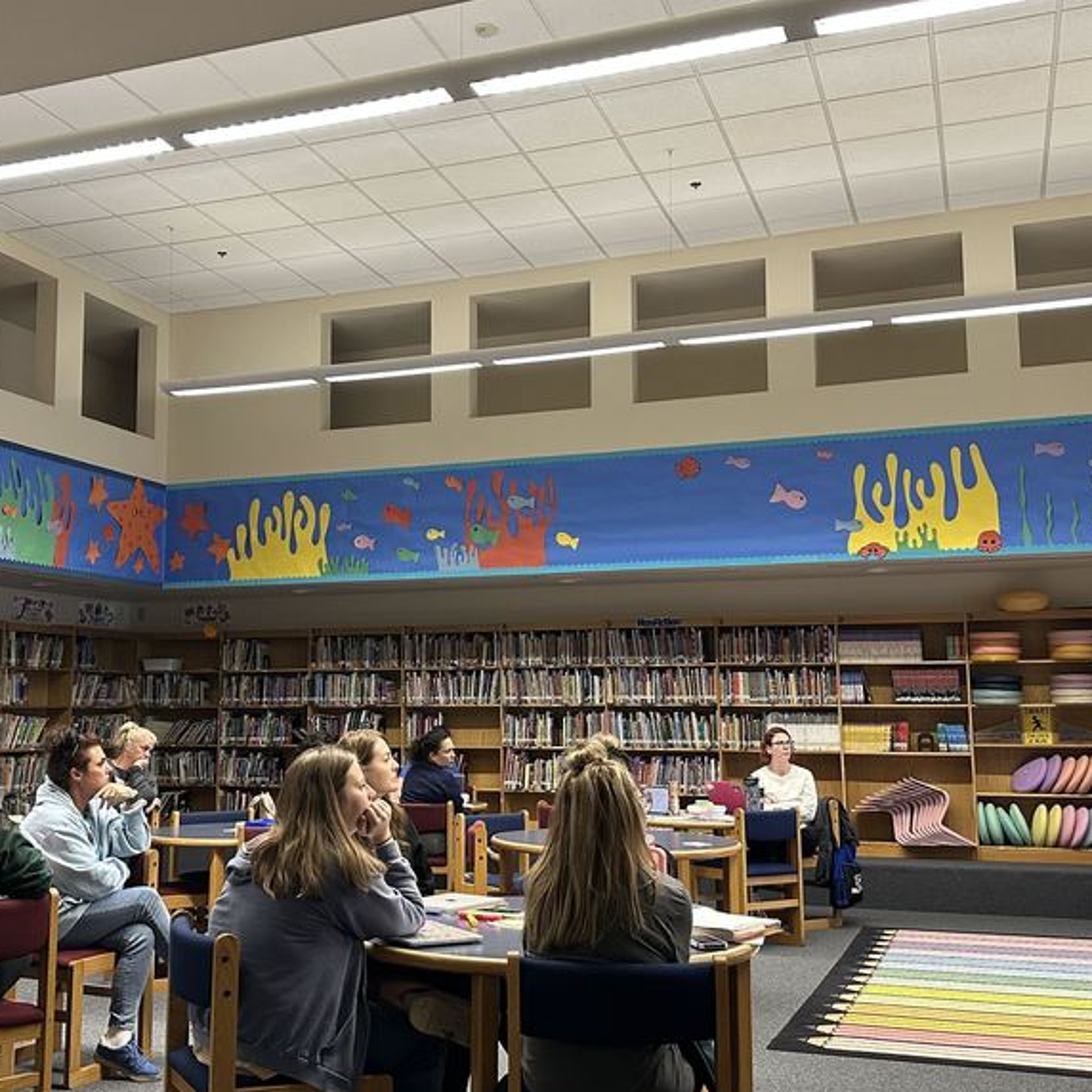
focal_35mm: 38
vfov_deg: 43.9
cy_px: 533
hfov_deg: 43.7
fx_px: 1356
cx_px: 460
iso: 250
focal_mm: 6.86
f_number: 1.78
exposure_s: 1/60
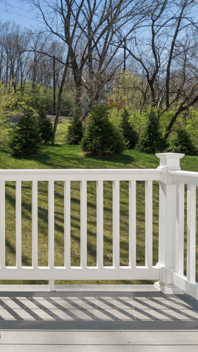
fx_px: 337
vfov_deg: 54.9
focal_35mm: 36
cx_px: -47
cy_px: 146
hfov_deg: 28.1
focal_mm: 11
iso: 400
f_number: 8
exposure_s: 1/1250
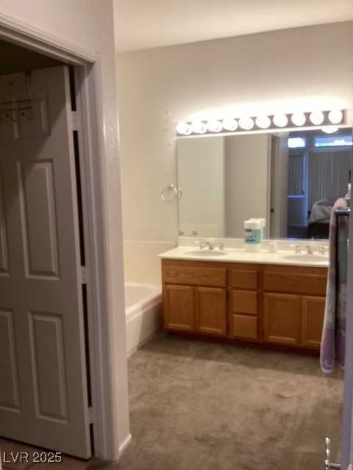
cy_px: 235
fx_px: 422
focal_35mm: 31
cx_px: 176
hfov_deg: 45.4
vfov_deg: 58.4
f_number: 2.4
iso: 64
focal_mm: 3.3
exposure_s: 1/60
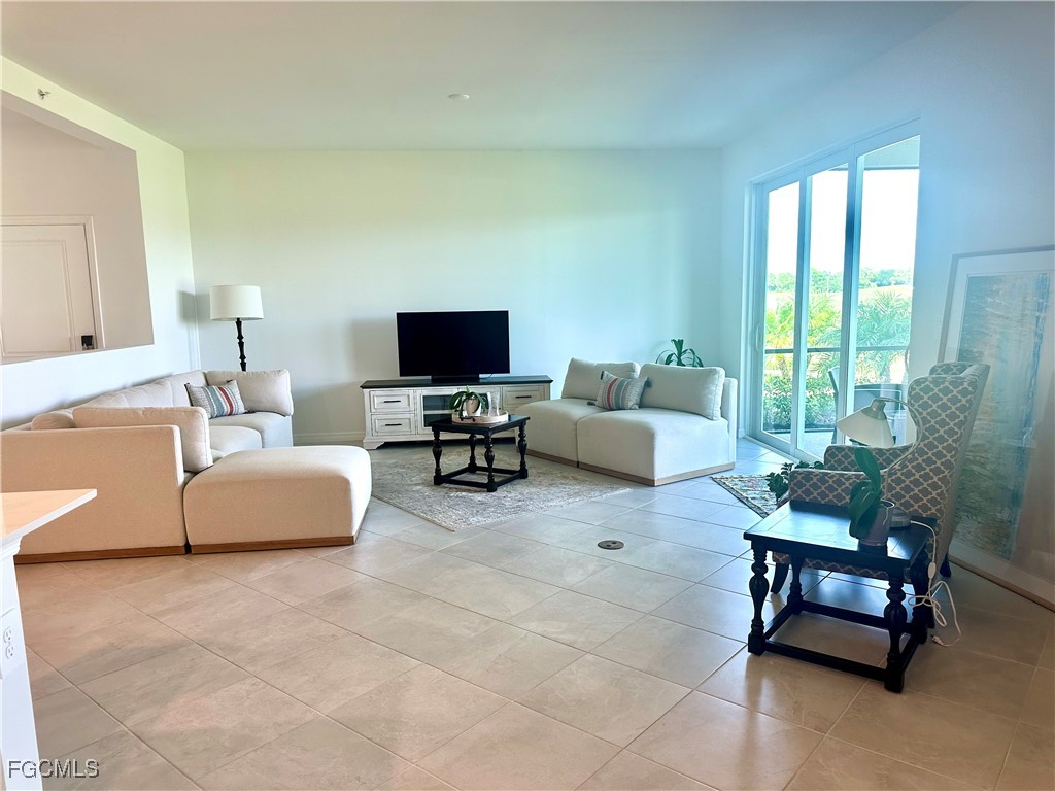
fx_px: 731
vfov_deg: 56.8
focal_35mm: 24
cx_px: 528
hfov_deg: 71.6
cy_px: 396
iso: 125
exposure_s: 1/120
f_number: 1.78
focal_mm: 6.86
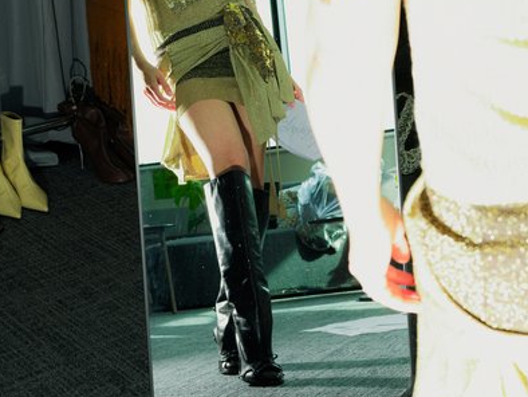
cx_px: 204
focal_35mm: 74
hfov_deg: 26.2
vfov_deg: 19.6
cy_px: 47
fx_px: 1129
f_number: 7.1
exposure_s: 1/125
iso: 500
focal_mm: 45
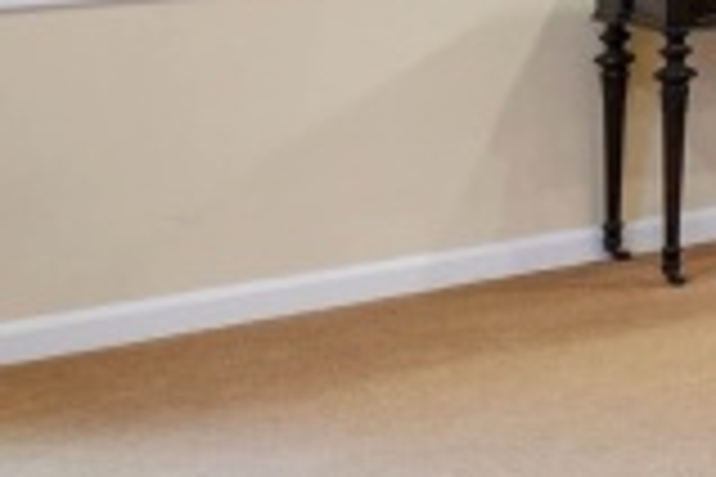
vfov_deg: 12.3
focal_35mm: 103
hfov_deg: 10.9
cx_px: 2234
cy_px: -335
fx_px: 2048
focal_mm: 16
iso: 200
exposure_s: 1/3
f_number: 8
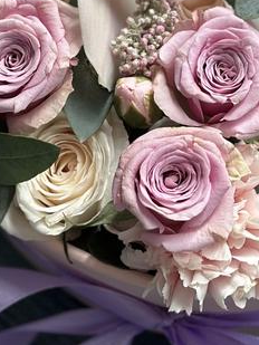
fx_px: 1585
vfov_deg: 12.2
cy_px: -52
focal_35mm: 159
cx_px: 242
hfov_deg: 9.3
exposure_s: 1/511
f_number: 1.78
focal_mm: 6.86
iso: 80
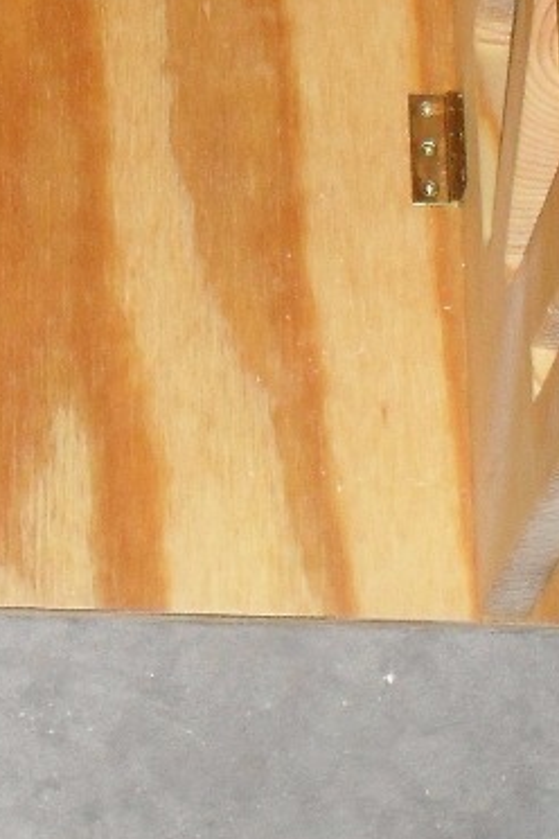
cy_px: -160
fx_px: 3284
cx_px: -88
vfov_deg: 14.1
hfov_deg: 9.6
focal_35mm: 141
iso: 200
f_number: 3.2
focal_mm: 6.3
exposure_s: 1/45
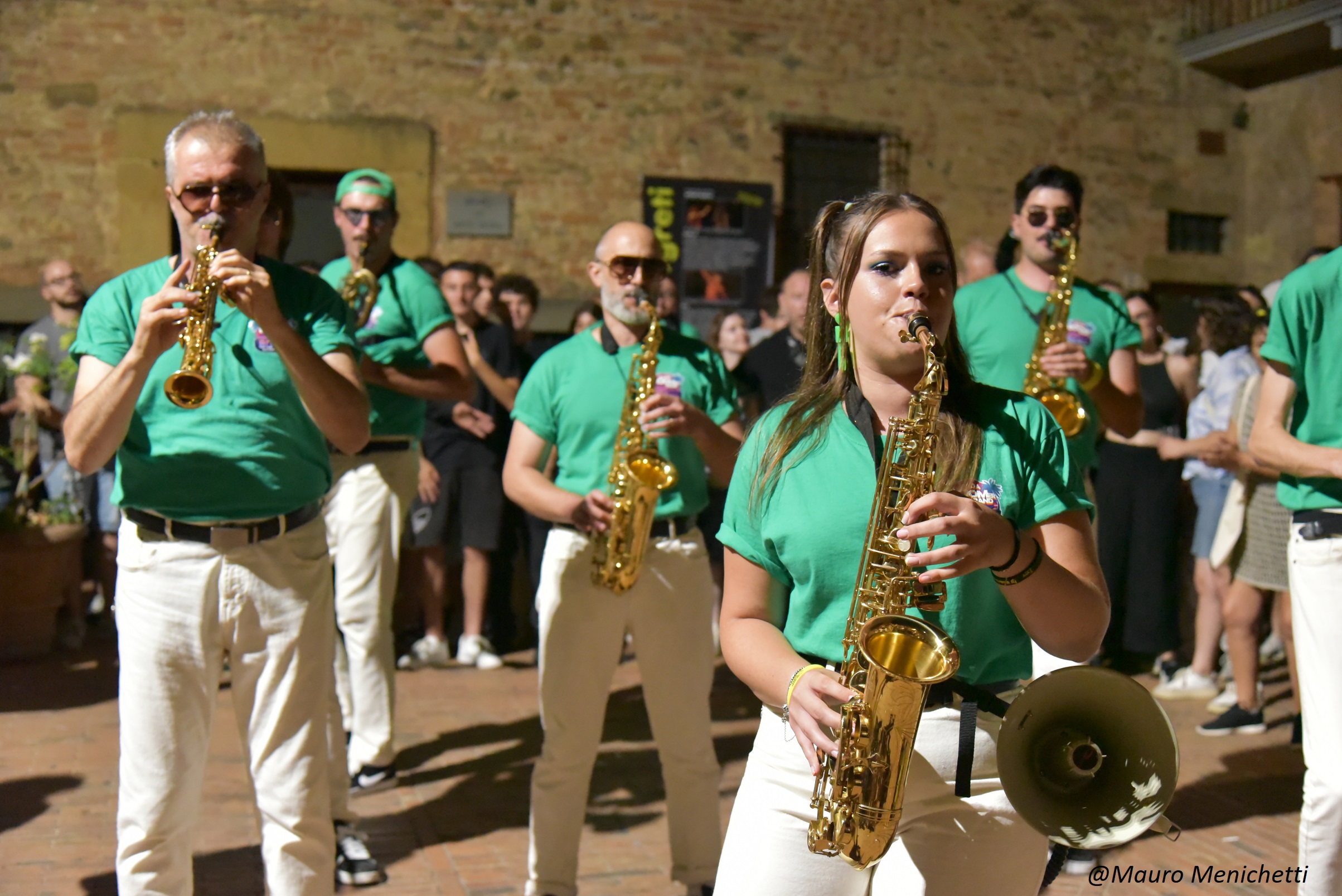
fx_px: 1715
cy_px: 448
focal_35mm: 46
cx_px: 671
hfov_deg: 42.7
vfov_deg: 29.3
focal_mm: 46
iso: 12800
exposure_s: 1/200
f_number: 4
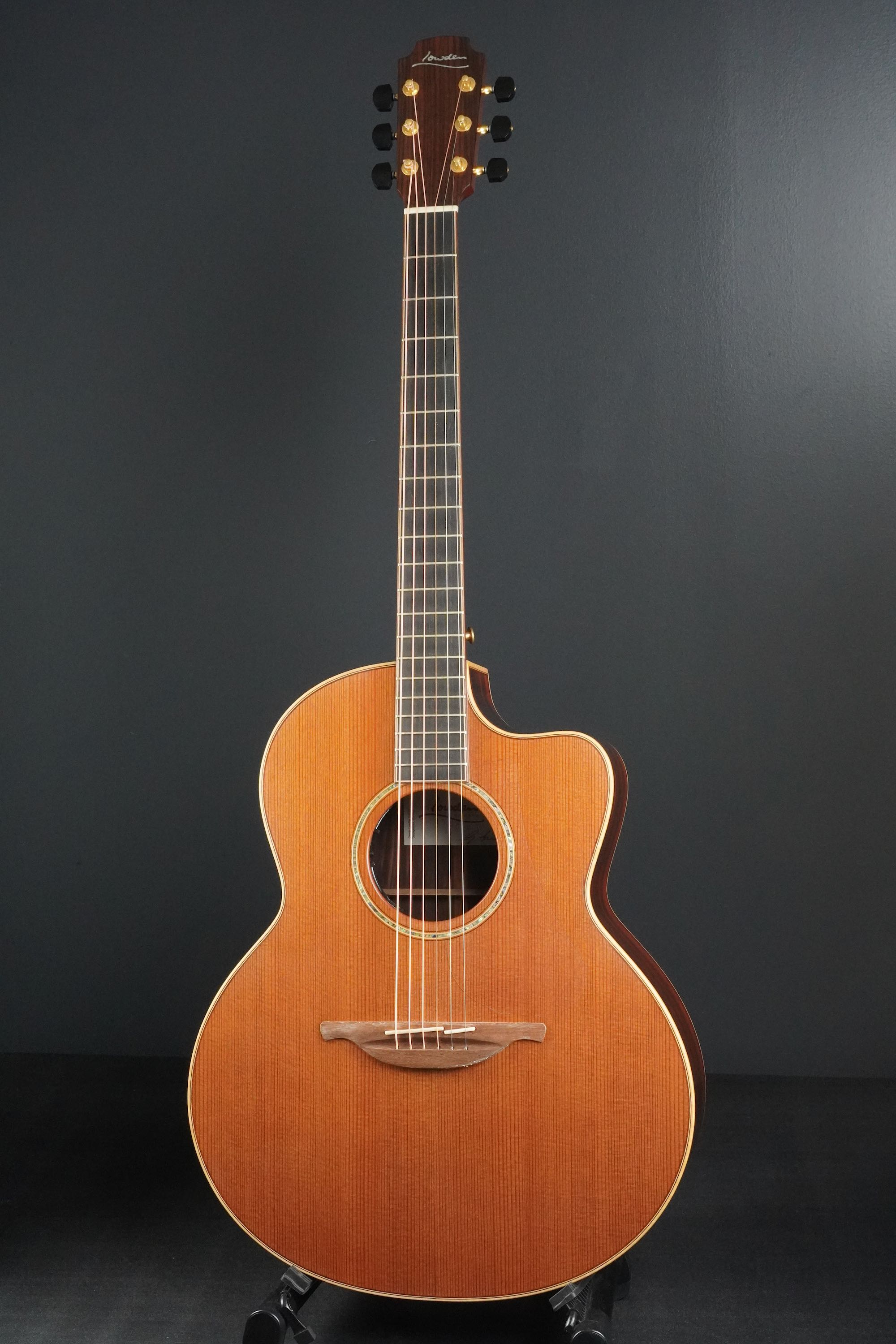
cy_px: 672
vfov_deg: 37.9
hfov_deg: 25.8
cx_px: 448
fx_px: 1960
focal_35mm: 52
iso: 4000
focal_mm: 35
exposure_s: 1/60
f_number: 11
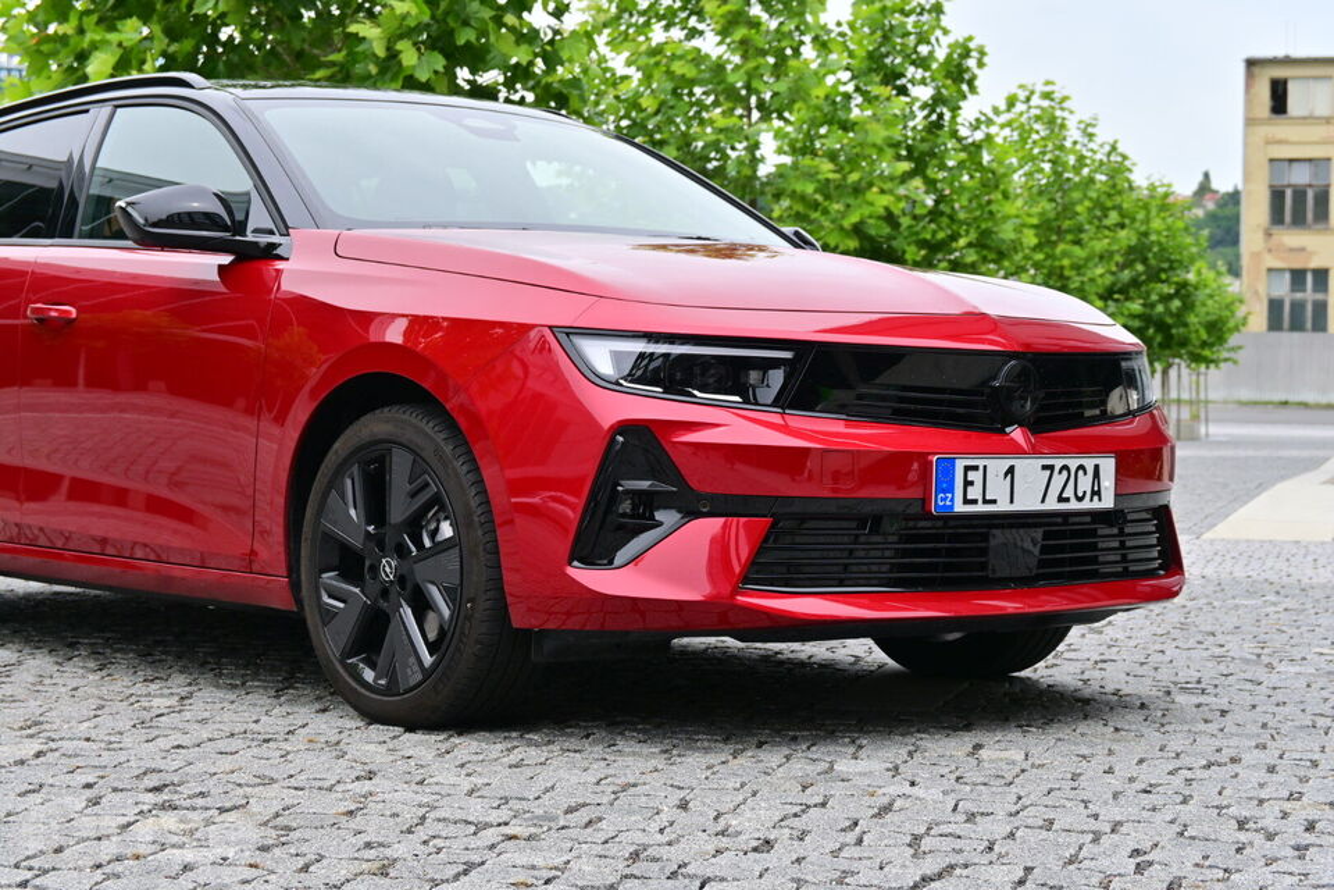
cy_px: 445
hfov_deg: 28.6
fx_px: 2612
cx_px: 667
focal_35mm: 70
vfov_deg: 19.3
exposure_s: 1/640
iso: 250
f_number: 6
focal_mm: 47
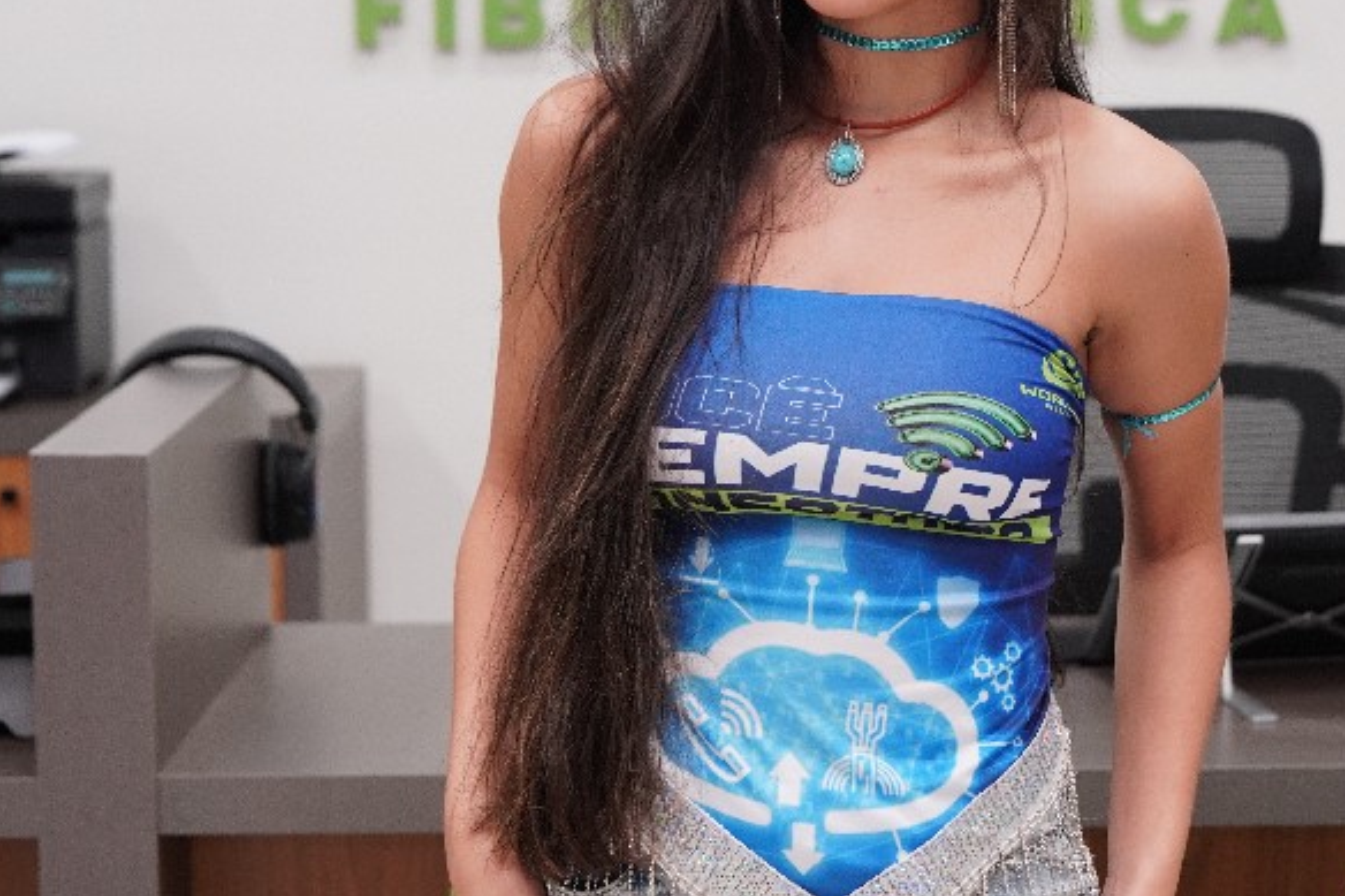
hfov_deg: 18.4
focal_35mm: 111
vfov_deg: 12.3
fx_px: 4146
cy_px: 180
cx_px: 868
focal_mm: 40
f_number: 2.8
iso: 800
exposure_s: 1/125
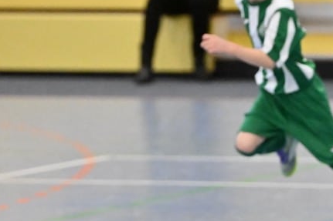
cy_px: 127
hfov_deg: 4.8
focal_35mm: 431
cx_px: 443
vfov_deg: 3.2
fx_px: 3985
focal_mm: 145
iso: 8000
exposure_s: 1/1000
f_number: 3.5
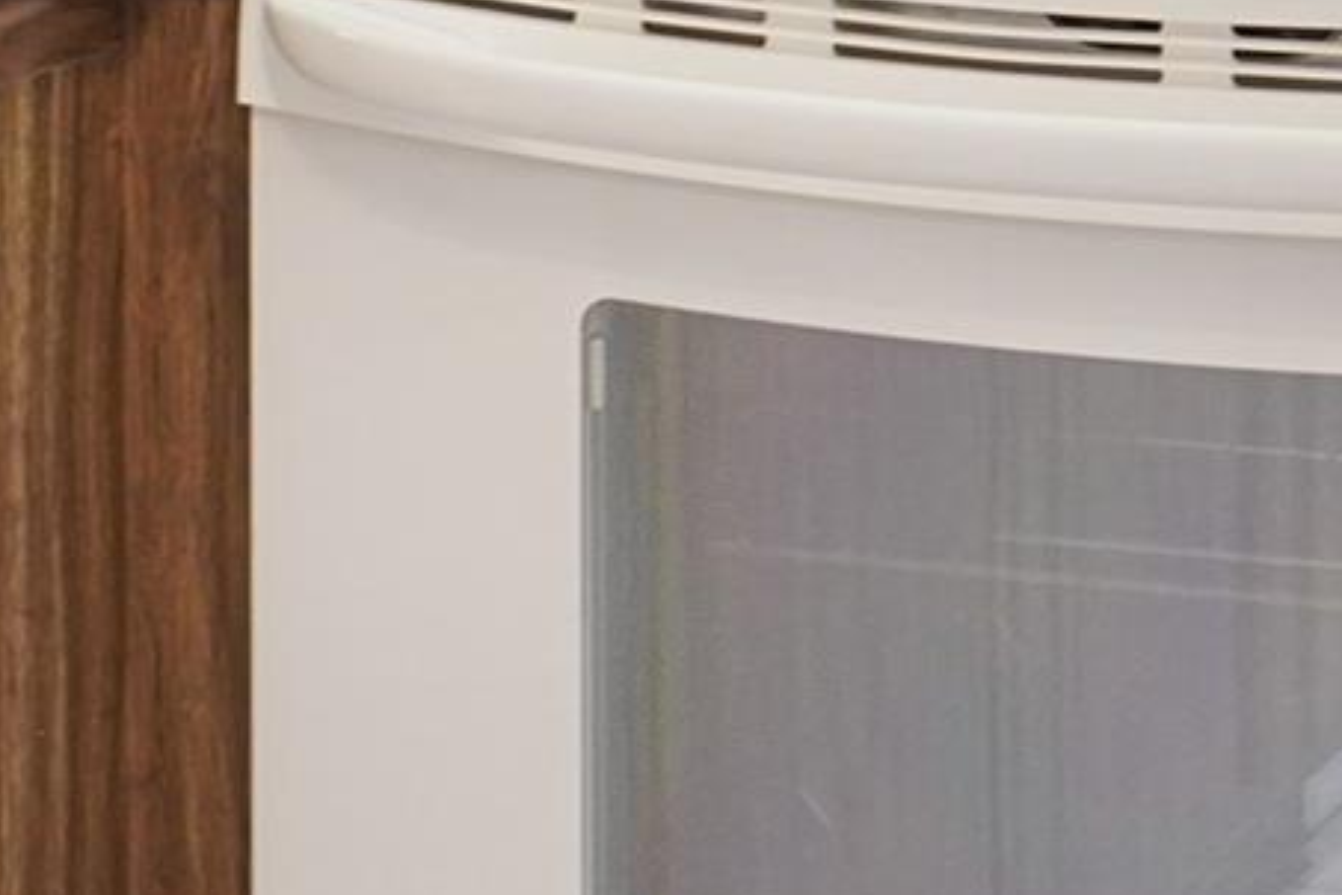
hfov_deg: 14.3
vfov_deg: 9.2
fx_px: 5218
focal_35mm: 140
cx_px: 1490
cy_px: -929
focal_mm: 31
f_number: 5
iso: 2000
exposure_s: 1/200
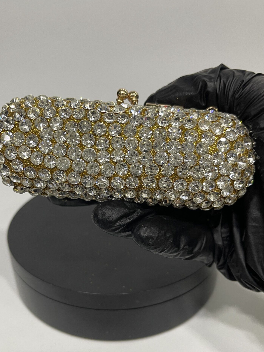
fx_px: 346
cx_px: 124
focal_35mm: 34
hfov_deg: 41.8
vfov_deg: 53.7
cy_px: 205
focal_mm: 5.1
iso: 160
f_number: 1.6
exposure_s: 1/50
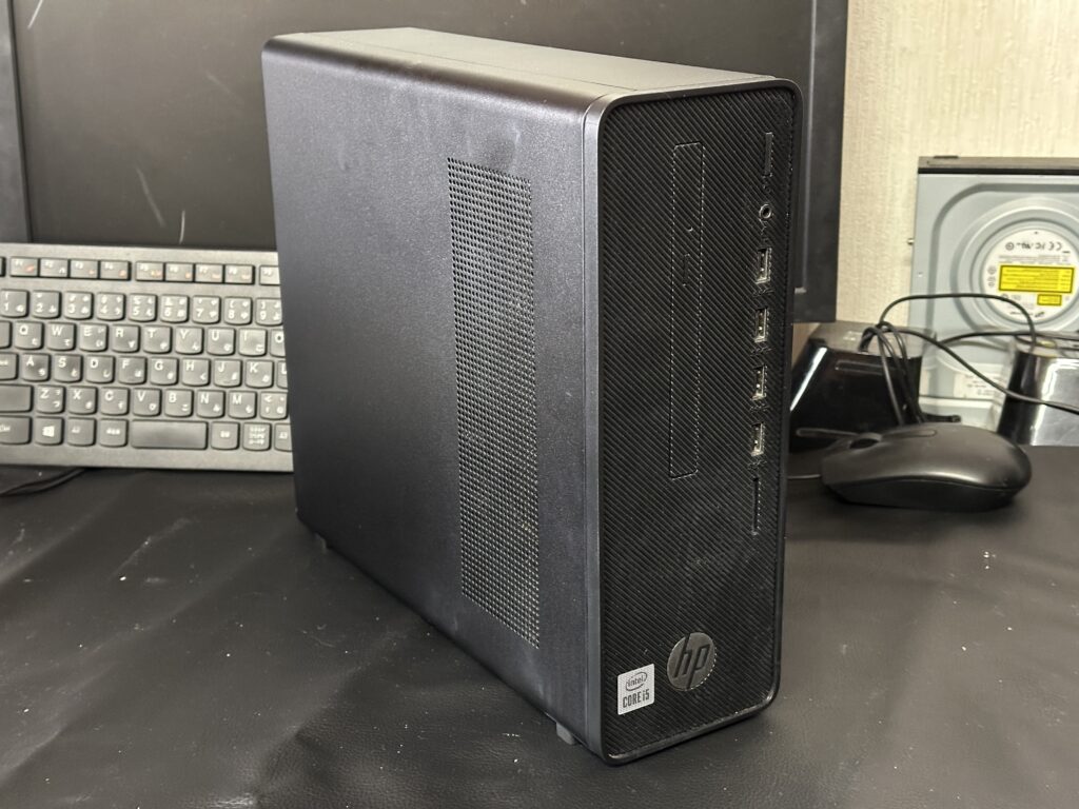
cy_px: 404
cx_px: 540
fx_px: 1496
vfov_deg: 30.3
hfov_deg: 39.7
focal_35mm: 48
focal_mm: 6.86
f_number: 1.78
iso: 640
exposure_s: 1/25
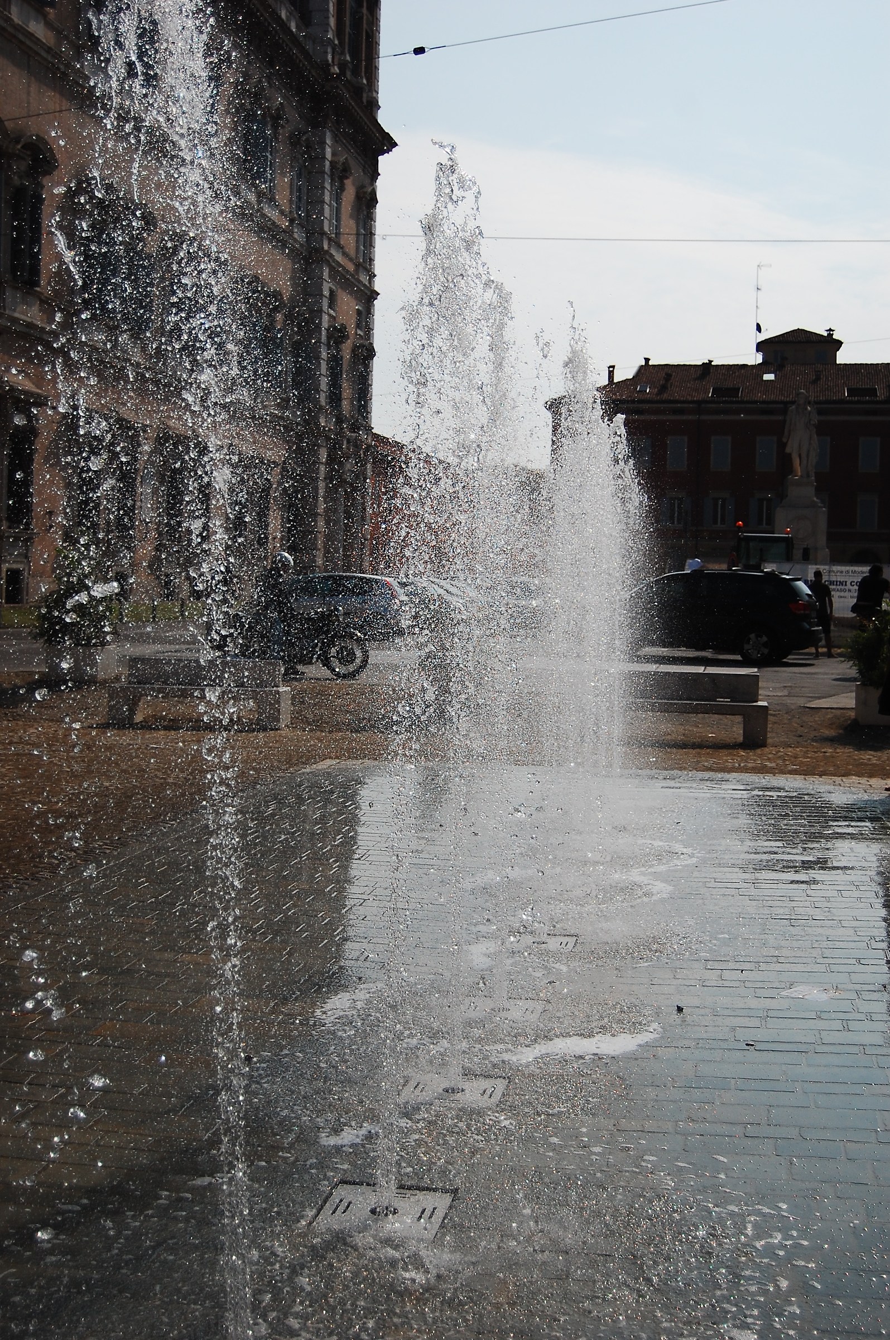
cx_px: 445
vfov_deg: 42.4
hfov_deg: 28.9
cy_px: 670
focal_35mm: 46
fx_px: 1728
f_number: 4.5
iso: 200
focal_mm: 31
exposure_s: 1/4000
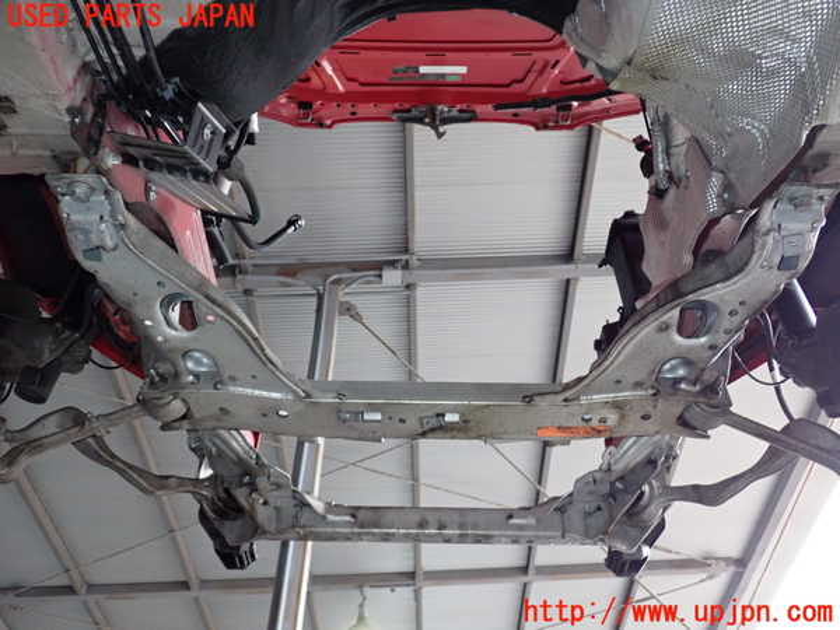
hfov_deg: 56.8
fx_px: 777
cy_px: 315
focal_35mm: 32
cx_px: 420
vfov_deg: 44.2
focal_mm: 5.79
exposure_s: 1/125
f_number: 2.4
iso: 400
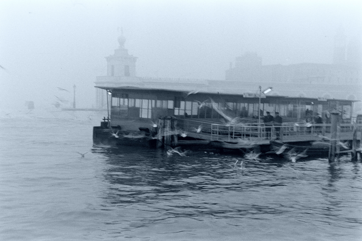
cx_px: 181
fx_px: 830
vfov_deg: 16.6
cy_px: 120
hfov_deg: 24.6
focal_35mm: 82
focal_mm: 55
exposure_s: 1/125
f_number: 2.8
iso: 400
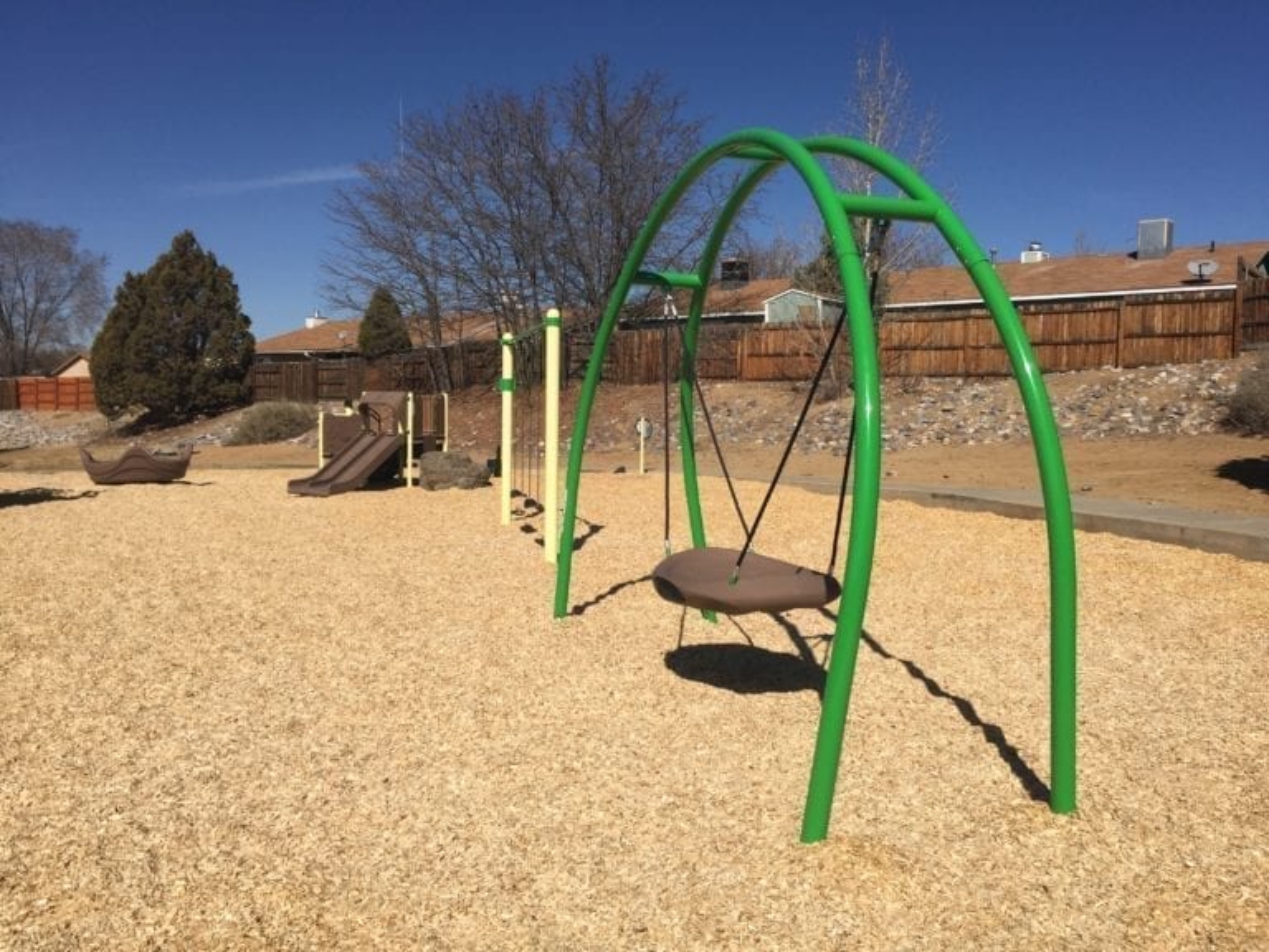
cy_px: 476
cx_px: 634
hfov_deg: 61.7
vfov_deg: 48.2
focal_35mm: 29
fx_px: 1063
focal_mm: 4.15
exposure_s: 1/3968
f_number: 2.2
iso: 32
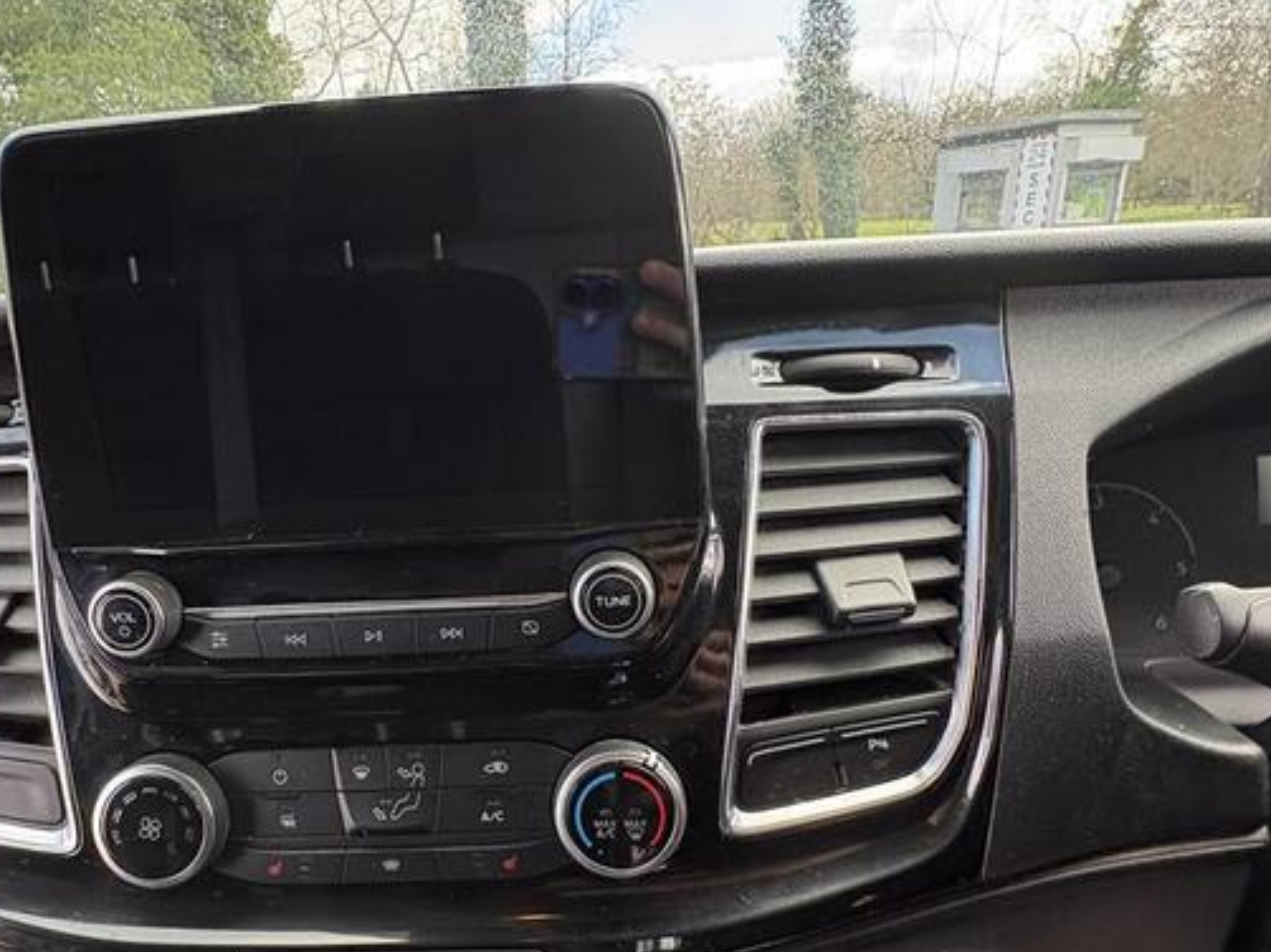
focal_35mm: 25
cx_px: 532
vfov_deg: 54.1
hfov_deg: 69.0
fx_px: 917
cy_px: 603
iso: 200
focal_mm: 2.22
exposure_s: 1/99
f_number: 2.2
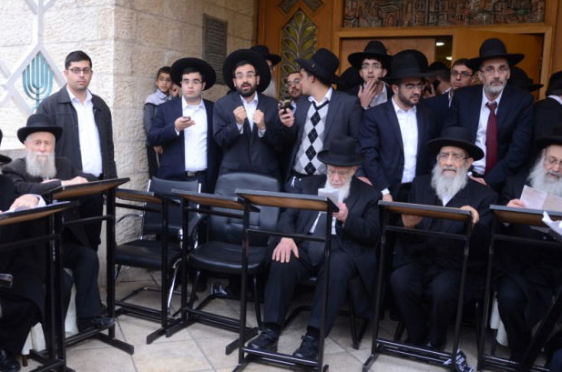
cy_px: 176
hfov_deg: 53.9
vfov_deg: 37.7
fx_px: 545
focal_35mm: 35
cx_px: 209
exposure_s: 1/100
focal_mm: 18
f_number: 3.5
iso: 400
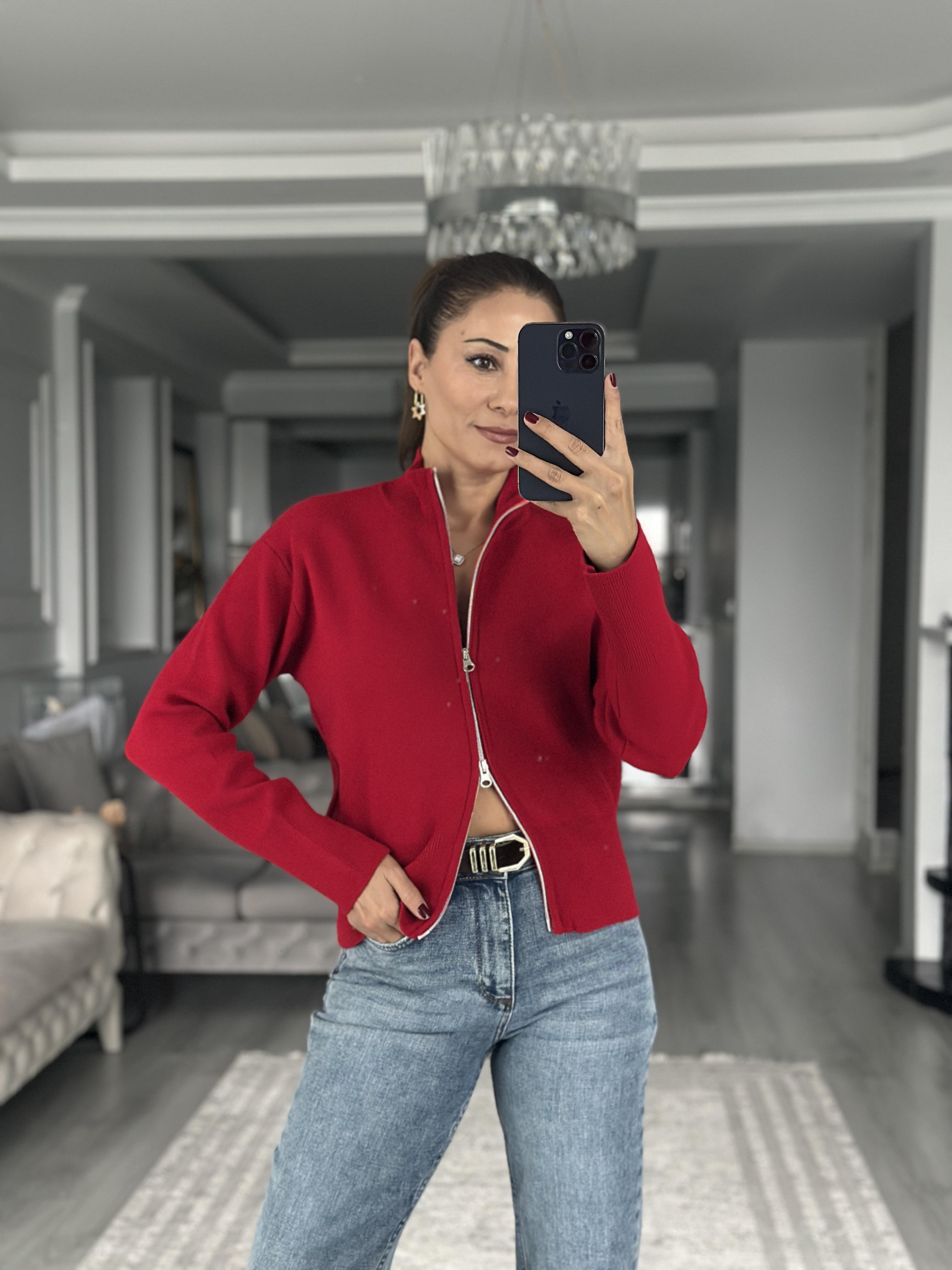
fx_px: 1760
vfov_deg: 39.7
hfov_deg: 30.3
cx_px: 476
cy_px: 635
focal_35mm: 48
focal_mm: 6.86
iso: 640
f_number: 1.78
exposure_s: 1/40
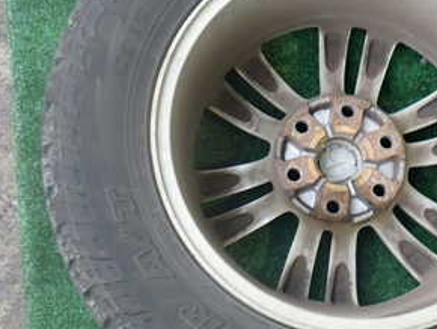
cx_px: 279
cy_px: 161
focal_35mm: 62
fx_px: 783
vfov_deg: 23.7
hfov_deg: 31.0
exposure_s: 1/40
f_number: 2.3
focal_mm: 5.4
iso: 200
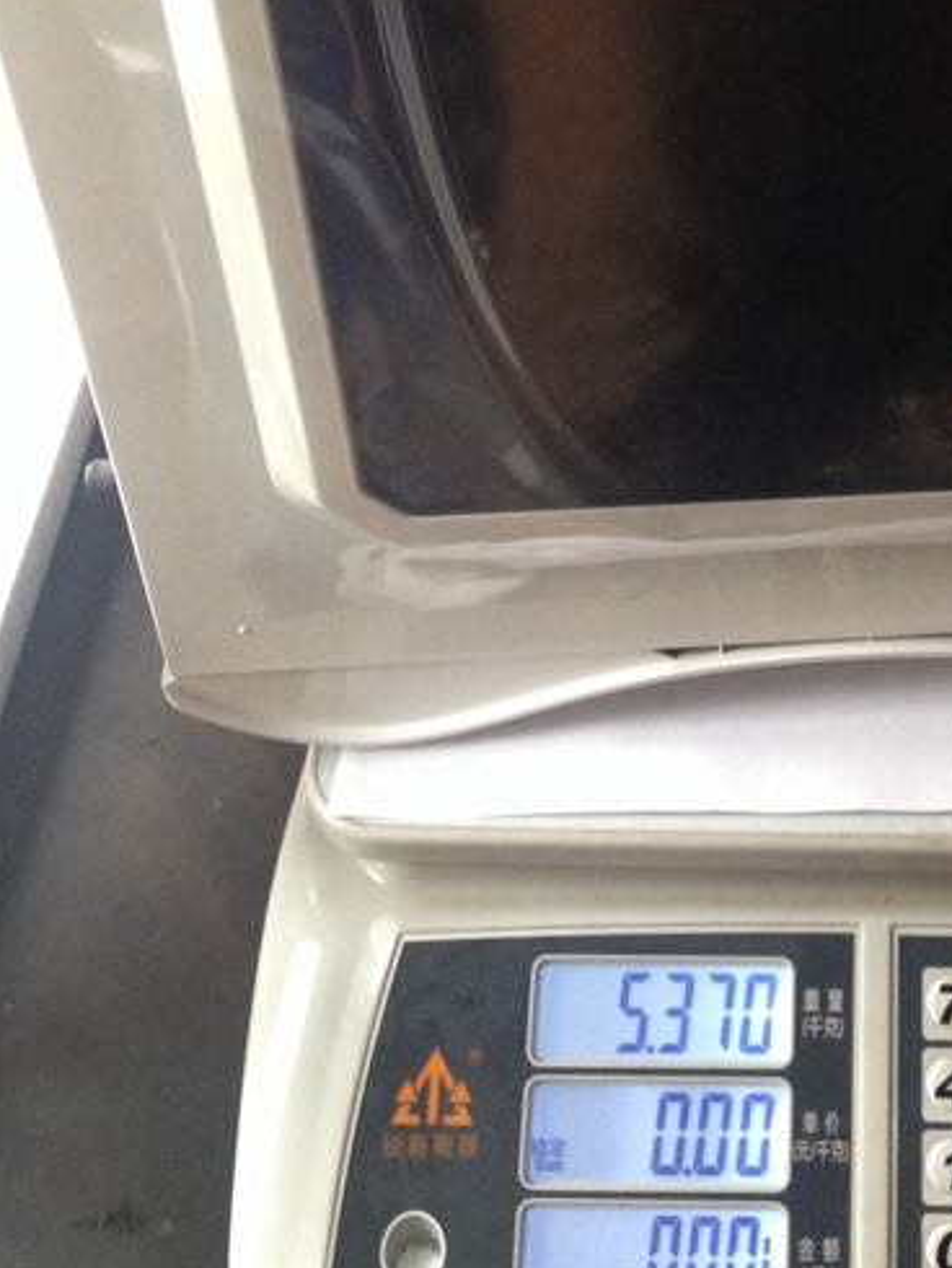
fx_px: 2565
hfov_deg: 20.5
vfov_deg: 26.4
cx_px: 880
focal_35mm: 70
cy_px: 31
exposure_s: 1/20
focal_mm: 4.12
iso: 200
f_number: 2.4
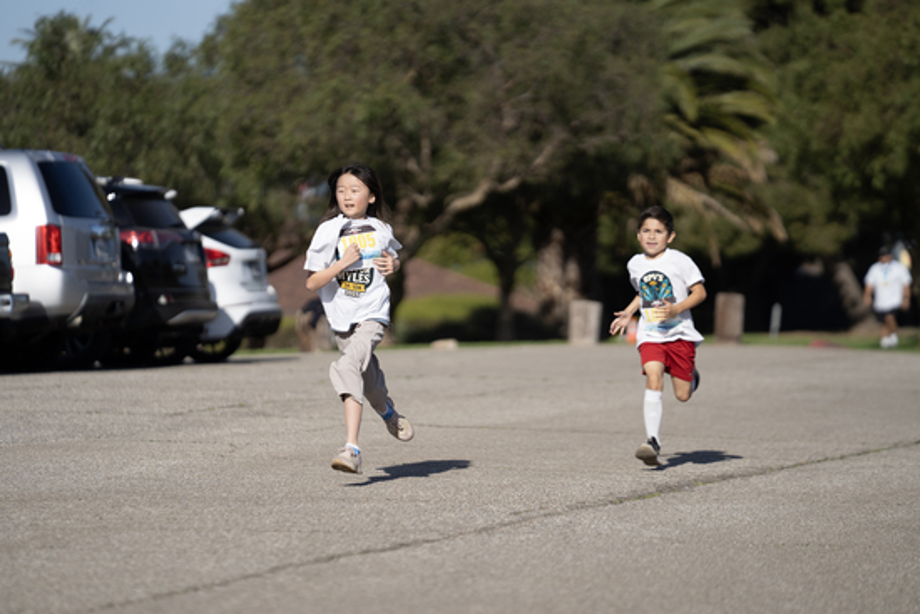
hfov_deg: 10.3
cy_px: 307
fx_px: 5112
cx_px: 460
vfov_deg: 6.9
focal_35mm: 200
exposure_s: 1/5000
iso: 250
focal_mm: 200
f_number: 2.8
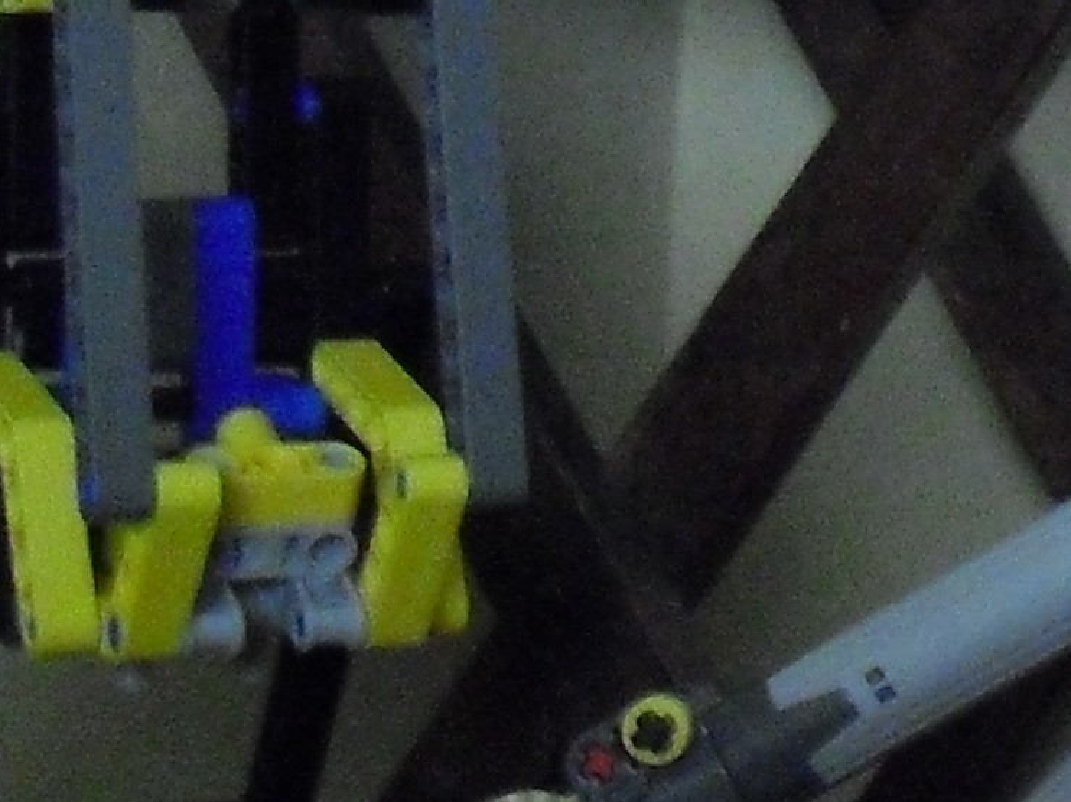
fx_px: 5475
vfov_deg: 8.3
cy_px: -69
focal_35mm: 177
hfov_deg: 10.3
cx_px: 2172
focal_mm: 6.3
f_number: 3.1
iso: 800
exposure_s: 1/15
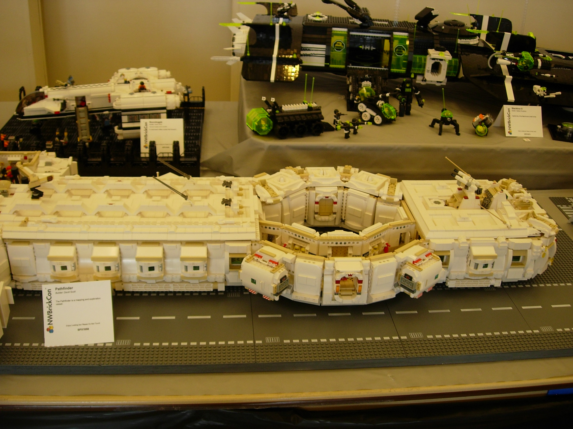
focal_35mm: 38
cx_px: 286
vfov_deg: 37.7
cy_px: 214
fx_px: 629
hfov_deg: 49.0
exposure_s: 1/42.7
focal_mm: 7.8
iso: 79
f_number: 2.8
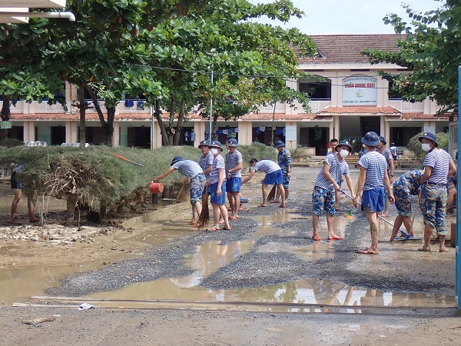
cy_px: 173
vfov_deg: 18.0
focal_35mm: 82
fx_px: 1092
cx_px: 230
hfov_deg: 23.8
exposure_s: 1/320
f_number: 4.3
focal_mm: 14.62
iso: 100
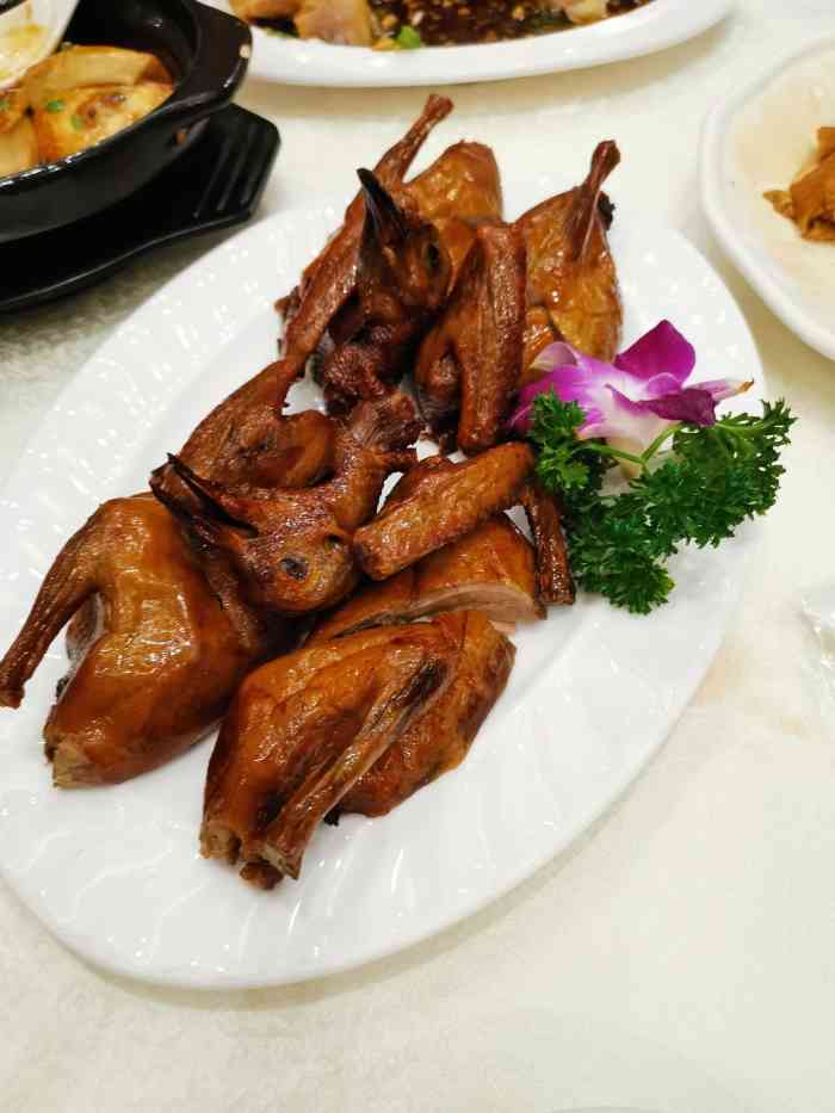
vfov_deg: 67.3
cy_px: 556
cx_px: 418
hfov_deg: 53.1
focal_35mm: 26
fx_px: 836
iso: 320
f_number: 1.8
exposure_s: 1/50
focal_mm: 4.75
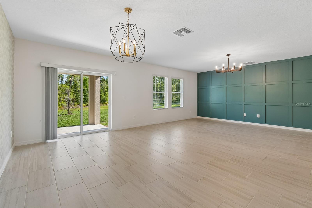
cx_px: 156
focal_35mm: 15
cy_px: 104
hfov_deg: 100.4
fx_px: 130
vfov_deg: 77.3
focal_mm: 10
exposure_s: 1/80
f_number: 6.3
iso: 100
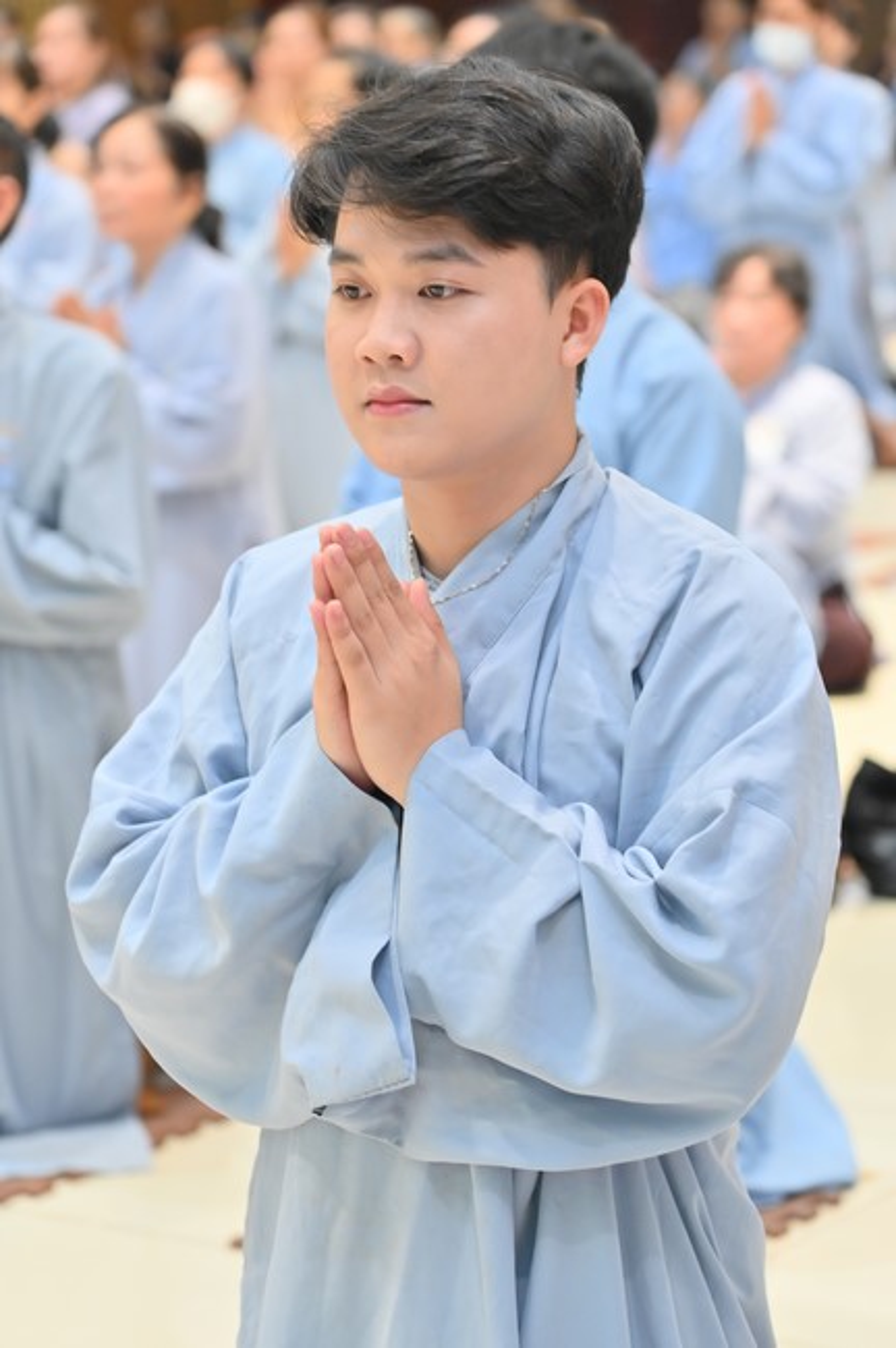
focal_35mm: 120
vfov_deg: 17.1
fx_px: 4489
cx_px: 448
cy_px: 674
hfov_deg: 11.4
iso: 1600
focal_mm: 120
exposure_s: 1/60
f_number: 4.5
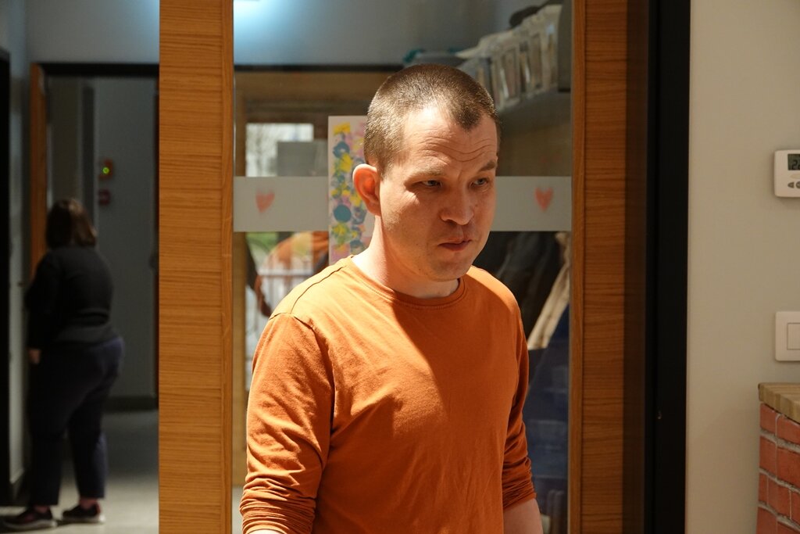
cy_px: 267
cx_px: 400
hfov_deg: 18.4
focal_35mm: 111
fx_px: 2467
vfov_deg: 12.3
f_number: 4
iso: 800
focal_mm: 40.73
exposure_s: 1/40
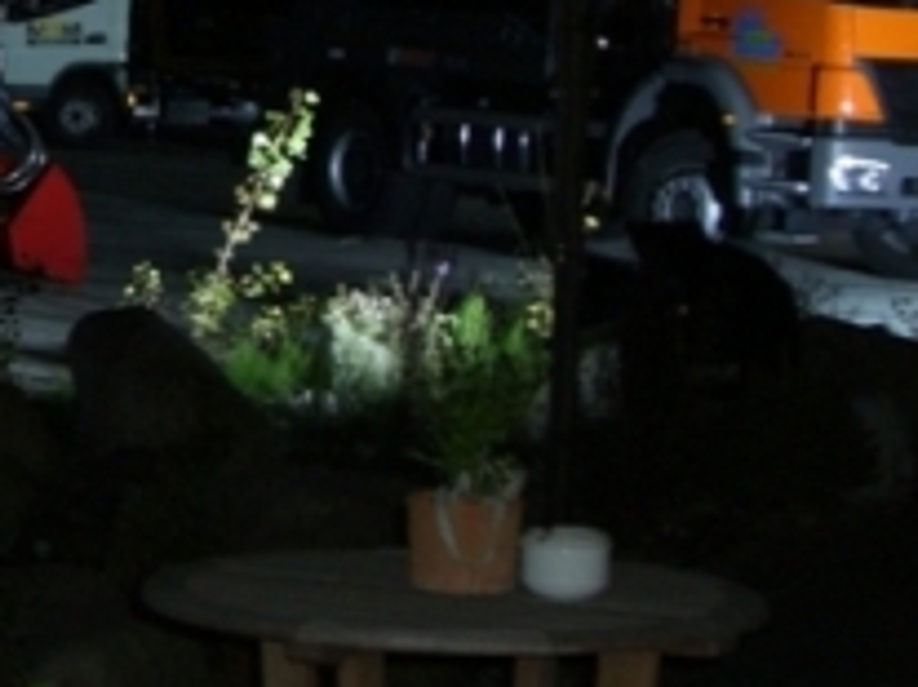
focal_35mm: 150
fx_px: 3976
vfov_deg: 9.8
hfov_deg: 13.0
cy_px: -2
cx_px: 64
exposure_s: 1/60
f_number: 3.3
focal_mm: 9
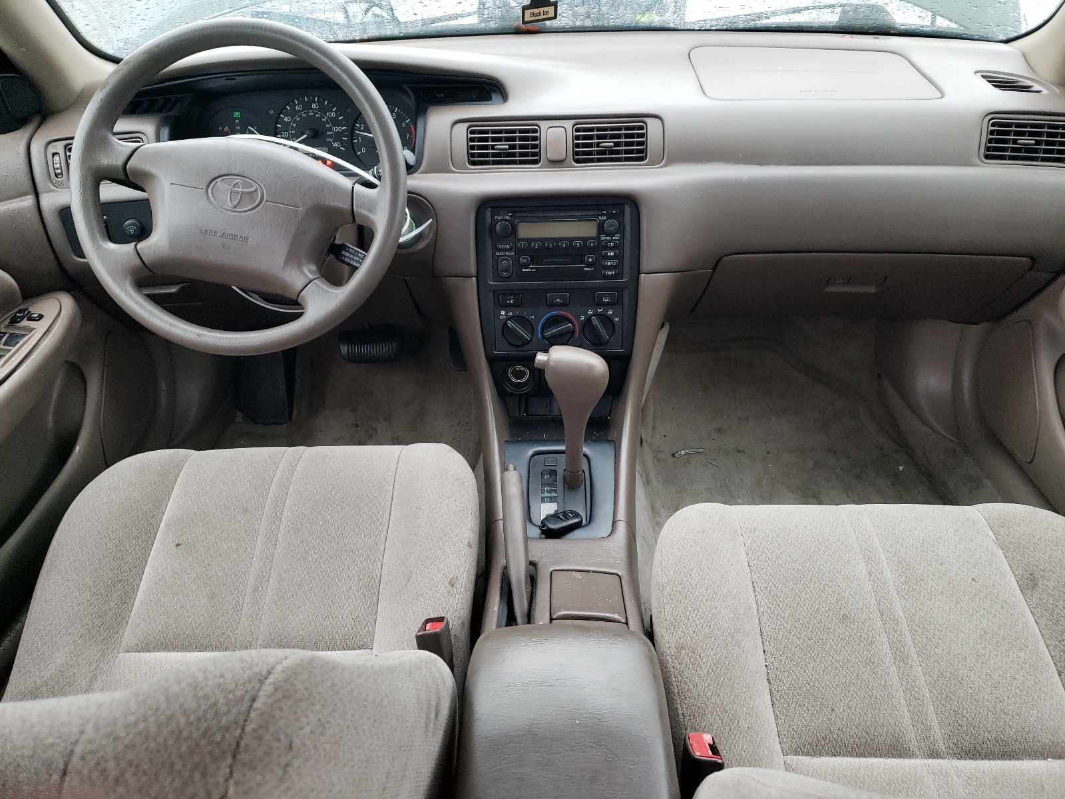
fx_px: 800
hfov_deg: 67.3
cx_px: 532
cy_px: 400
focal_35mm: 26
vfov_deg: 53.1
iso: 170
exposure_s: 1/60.2
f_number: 1.5
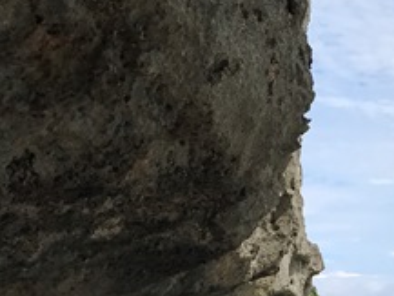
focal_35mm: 93
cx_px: 436
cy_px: 367
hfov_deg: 20.1
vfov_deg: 15.3
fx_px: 1059
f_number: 1.8
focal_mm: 3.99
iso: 20
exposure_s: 1/3195
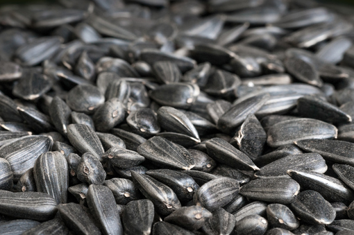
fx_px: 1257
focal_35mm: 128
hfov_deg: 16.0
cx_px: 162
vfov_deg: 10.7
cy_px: 133
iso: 200
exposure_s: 1/160
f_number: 18
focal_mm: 60
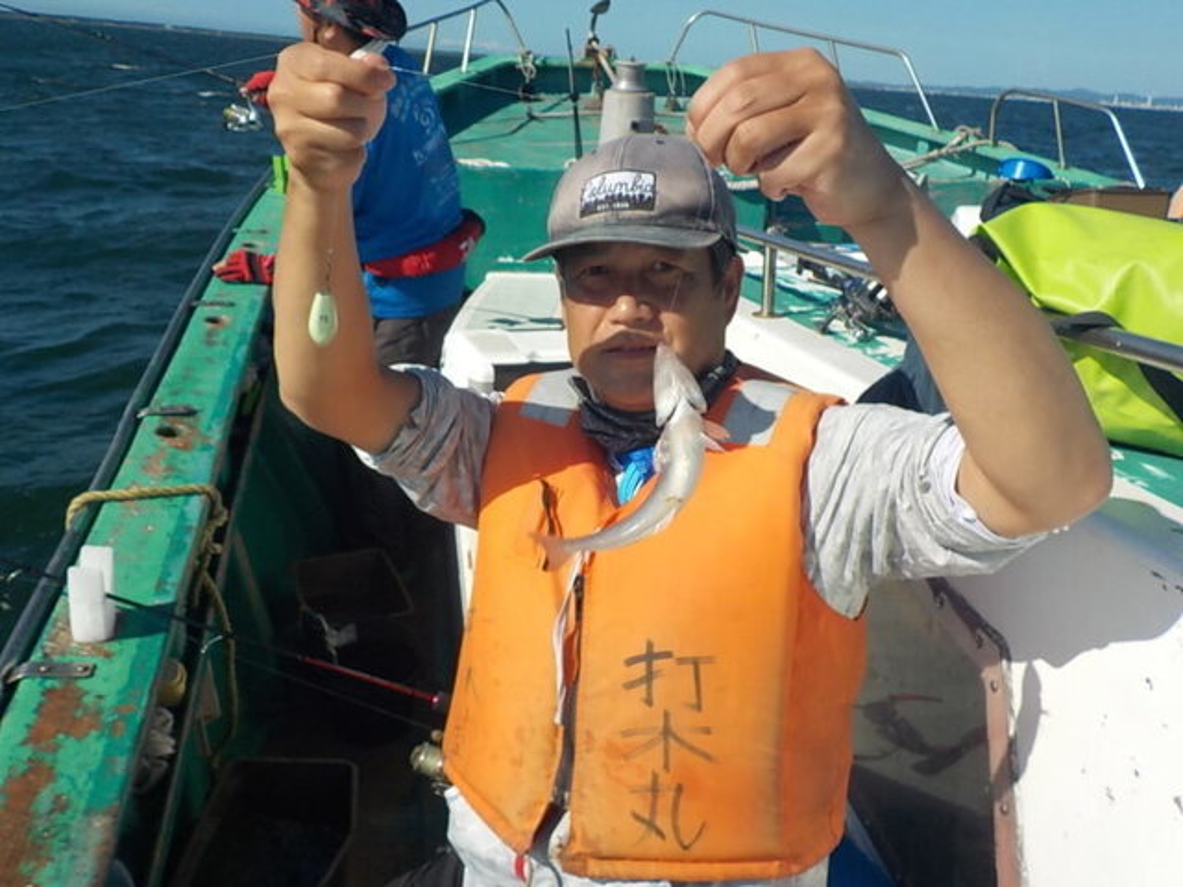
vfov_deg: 46.8
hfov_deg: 60.0
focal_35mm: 30
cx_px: 592
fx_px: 1025
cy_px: 444
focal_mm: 4.1
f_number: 6.6
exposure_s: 1/500
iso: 125
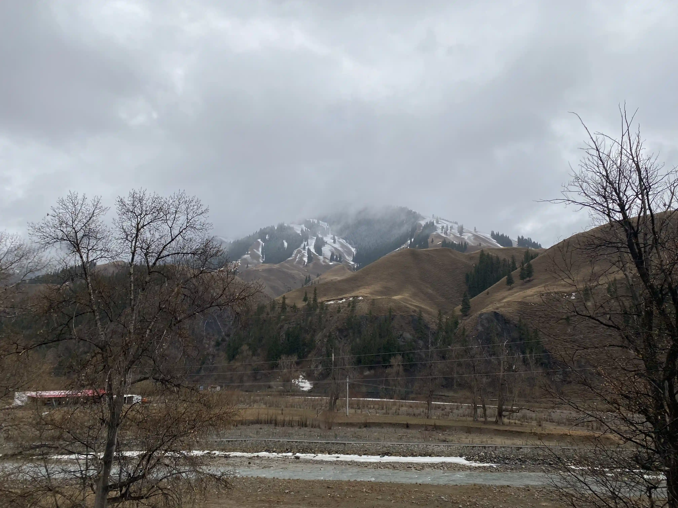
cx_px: 339
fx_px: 509
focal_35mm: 26
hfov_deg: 67.3
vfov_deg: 53.1
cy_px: 254
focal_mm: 4.25
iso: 32
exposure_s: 1/481
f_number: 1.8
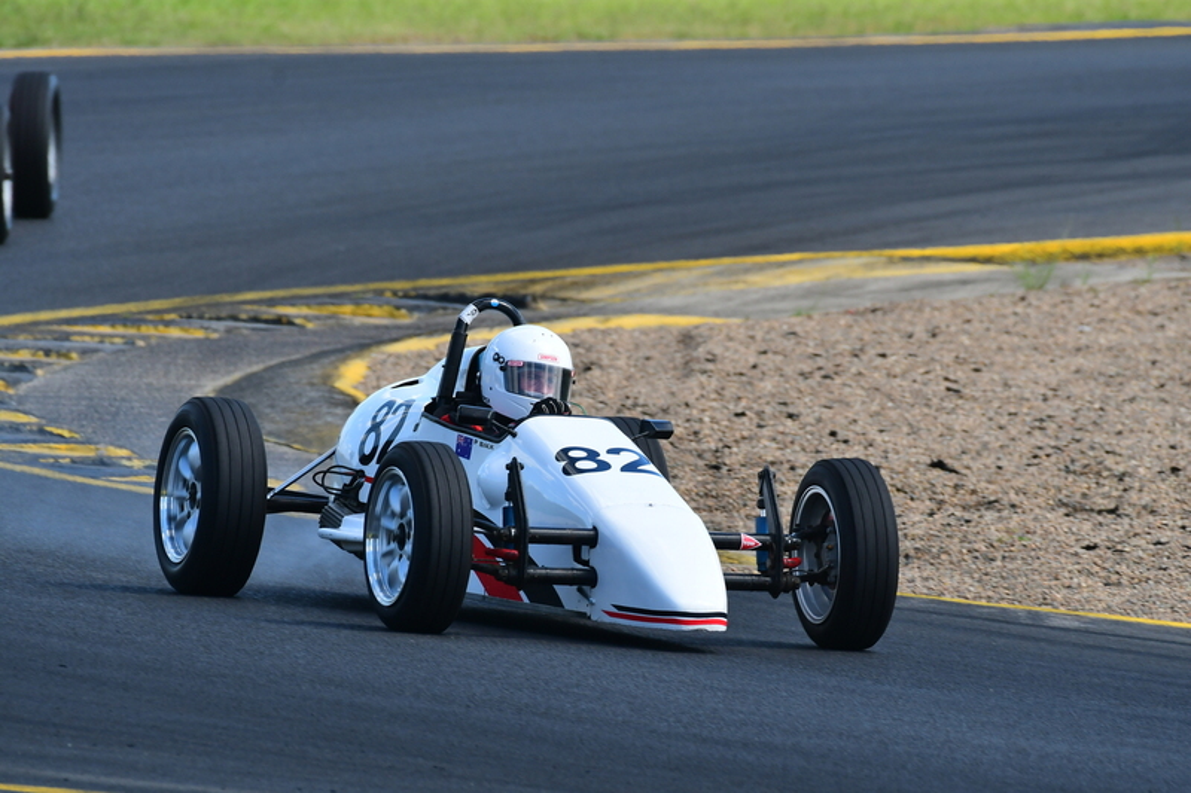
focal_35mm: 750
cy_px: 396
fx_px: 24806
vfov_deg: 1.8
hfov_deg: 2.8
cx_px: 596
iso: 500
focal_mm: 500
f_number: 8
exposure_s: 1/640
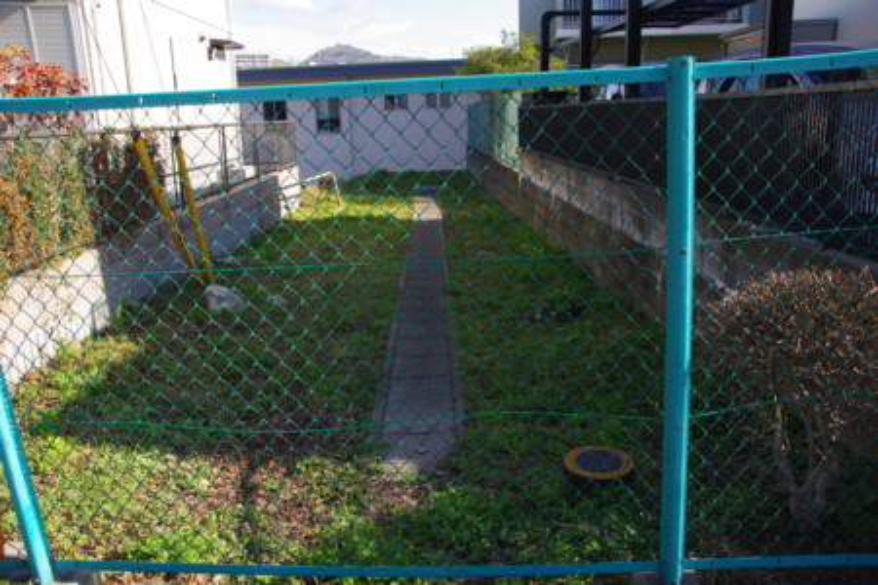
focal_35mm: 27
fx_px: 658
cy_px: 292
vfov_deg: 47.9
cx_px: 439
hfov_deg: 67.4
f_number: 5.6
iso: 100
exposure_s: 1/125
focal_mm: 18
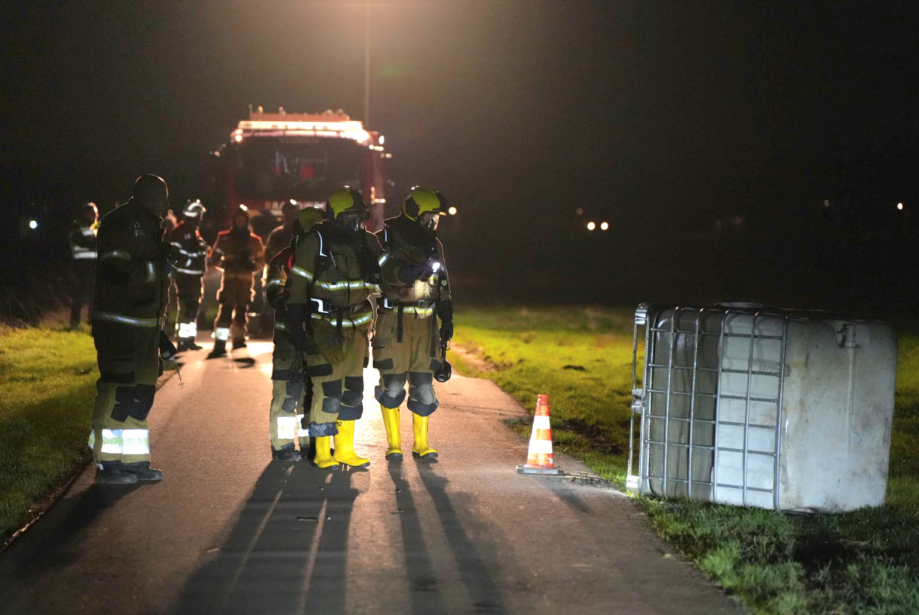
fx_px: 3653
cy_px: 308
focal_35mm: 143
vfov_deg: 9.6
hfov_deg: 14.3
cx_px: 453
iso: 8000
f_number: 2.8
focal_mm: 139
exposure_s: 1/161
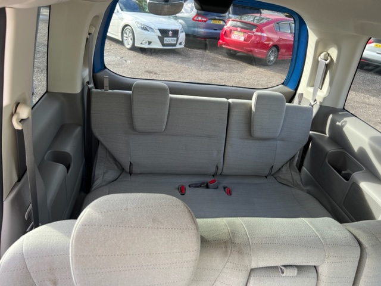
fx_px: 286
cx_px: 190
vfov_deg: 53.1
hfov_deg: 67.3
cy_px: 143
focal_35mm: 26
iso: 50
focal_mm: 5.7
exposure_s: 1/121
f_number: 1.5
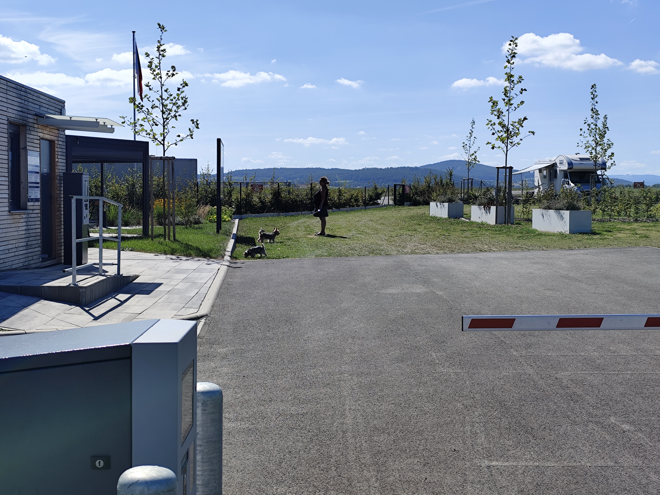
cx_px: 335
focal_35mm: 47
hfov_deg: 40.4
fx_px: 896
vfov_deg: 30.9
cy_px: 251
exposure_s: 1/1400
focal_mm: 6.19
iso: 50
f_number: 1.65
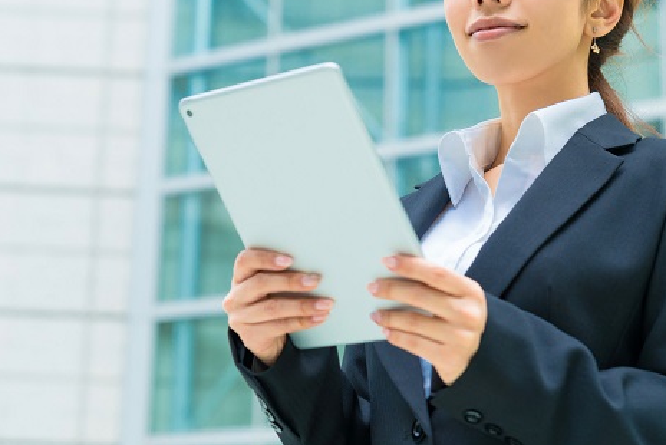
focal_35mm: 89
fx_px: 1647
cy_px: 148
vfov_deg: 15.4
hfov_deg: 22.8
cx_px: 303
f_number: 3.2
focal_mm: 53
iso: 200
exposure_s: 1/125
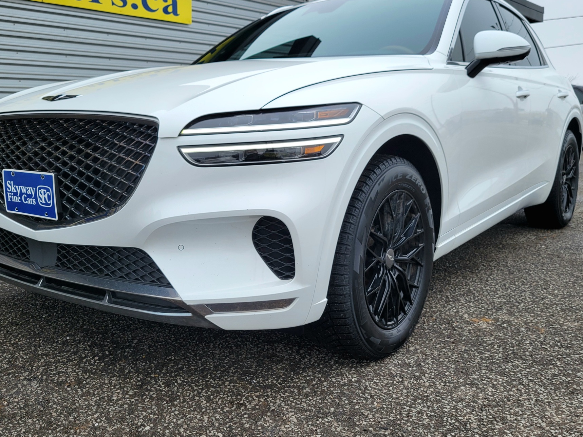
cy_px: 184
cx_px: 261
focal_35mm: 31
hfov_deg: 58.2
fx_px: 522
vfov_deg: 45.3
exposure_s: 1/909
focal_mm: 5.4
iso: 40
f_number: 1.8
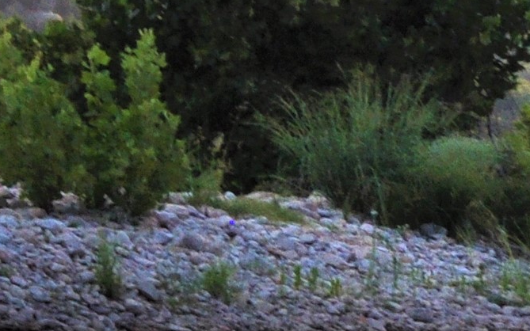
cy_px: -41
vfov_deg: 2.0
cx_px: 990
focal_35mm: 646
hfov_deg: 3.2
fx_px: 9330
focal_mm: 66
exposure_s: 1/125
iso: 400
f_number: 9
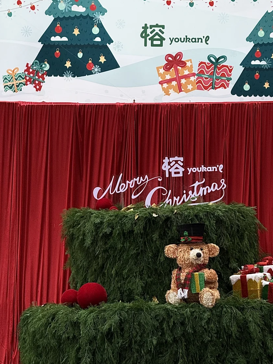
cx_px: 167
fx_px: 1630
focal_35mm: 155
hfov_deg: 9.6
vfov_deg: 12.7
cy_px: 190
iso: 64
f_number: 2.8
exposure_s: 1/346
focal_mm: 15.66
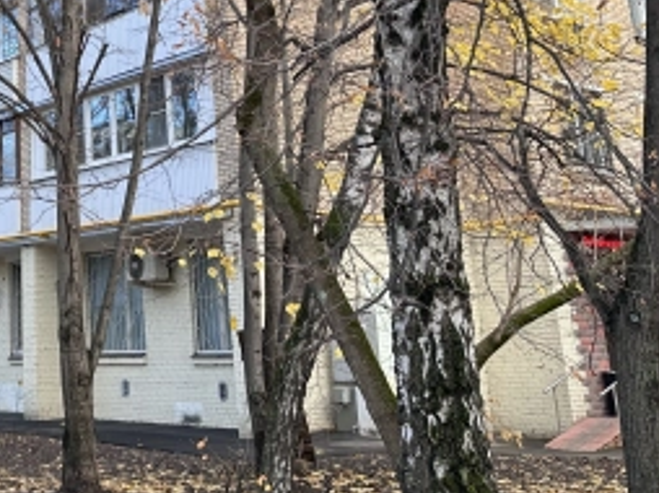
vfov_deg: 23.4
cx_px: -34
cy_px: -34
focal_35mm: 59
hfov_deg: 30.0
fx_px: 1122
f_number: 1.78
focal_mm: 6.86
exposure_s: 1/182
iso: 80
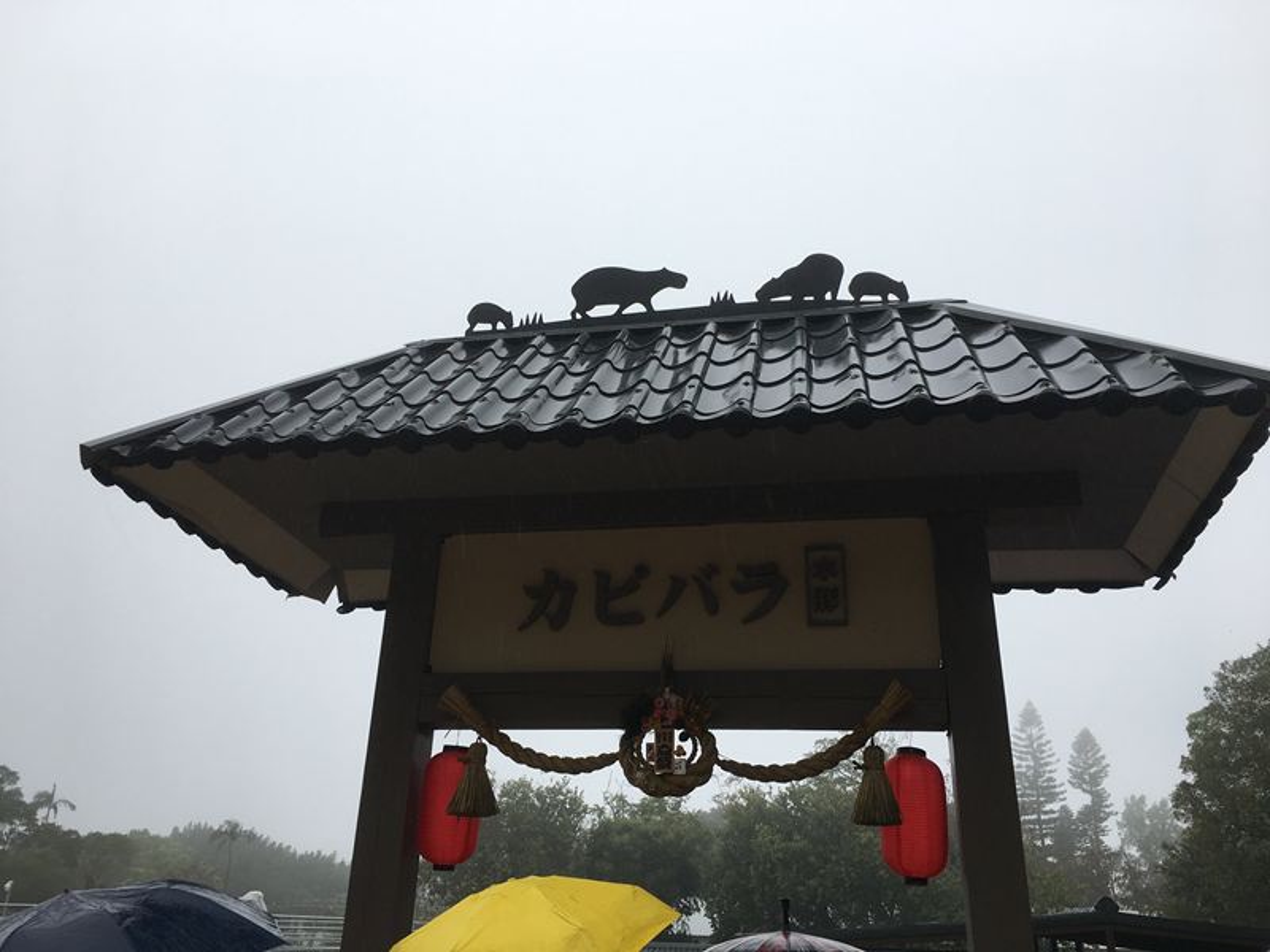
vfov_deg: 48.2
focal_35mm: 29
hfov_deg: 61.7
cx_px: 635
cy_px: 476
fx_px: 1064
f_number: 2.2
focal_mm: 4.15
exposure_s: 1/286
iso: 25
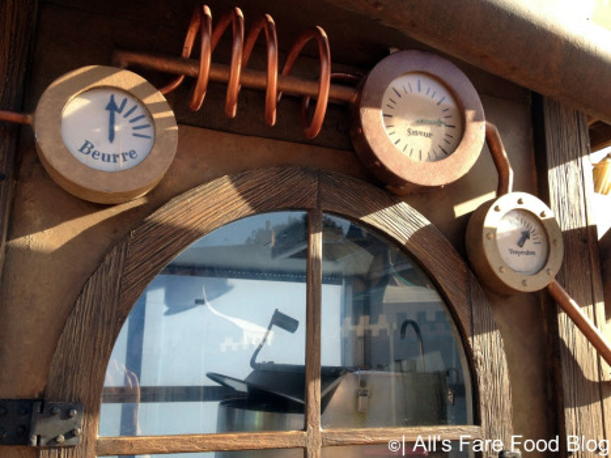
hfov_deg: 52.6
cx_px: 306
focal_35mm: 35
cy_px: 229
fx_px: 618
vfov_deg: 40.7
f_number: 2.4
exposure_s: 1/326
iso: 64
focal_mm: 4.28
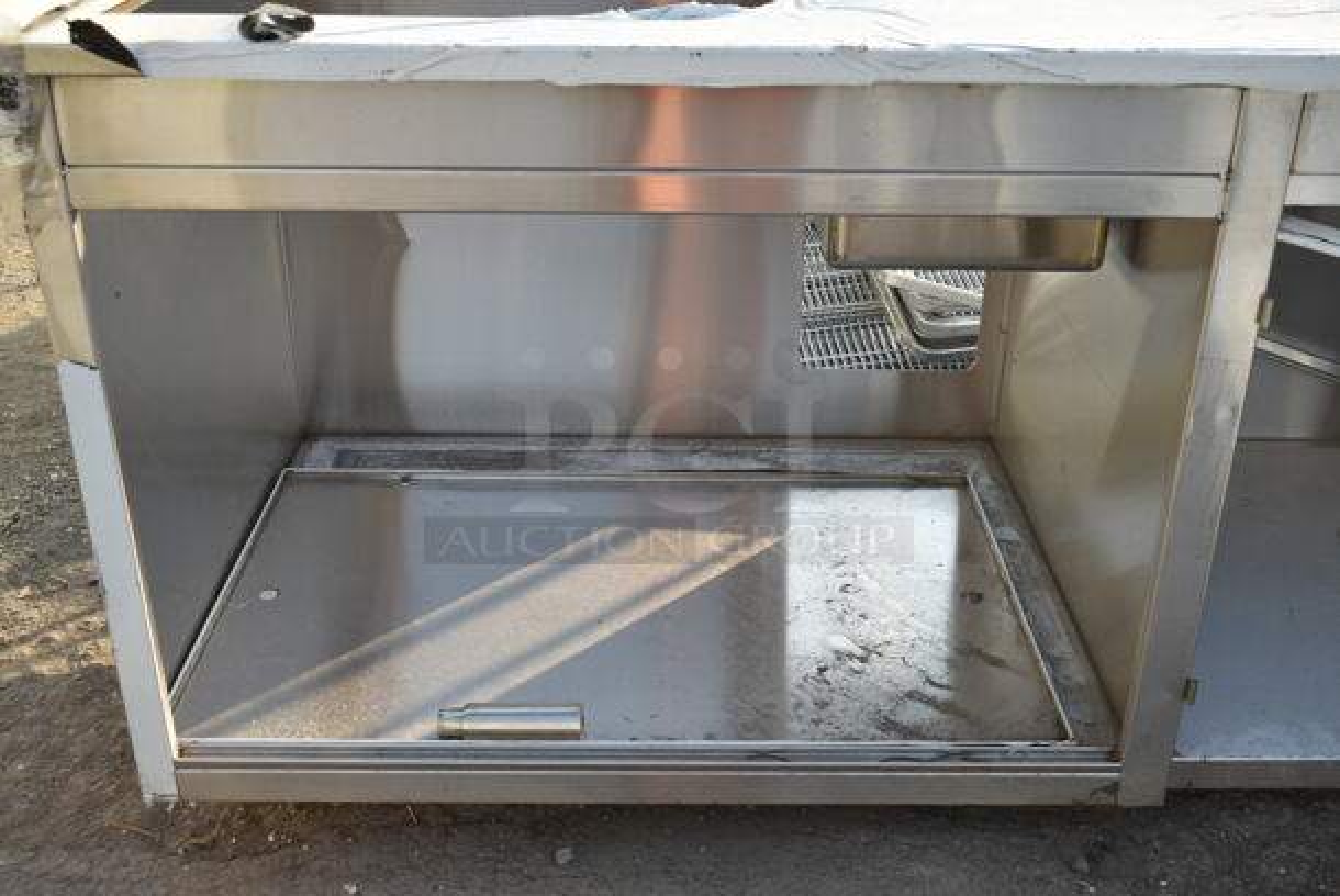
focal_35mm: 38
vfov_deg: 35.6
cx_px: 670
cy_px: 448
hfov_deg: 51.2
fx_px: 1397
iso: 100
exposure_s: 1/125
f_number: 5.6
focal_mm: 25
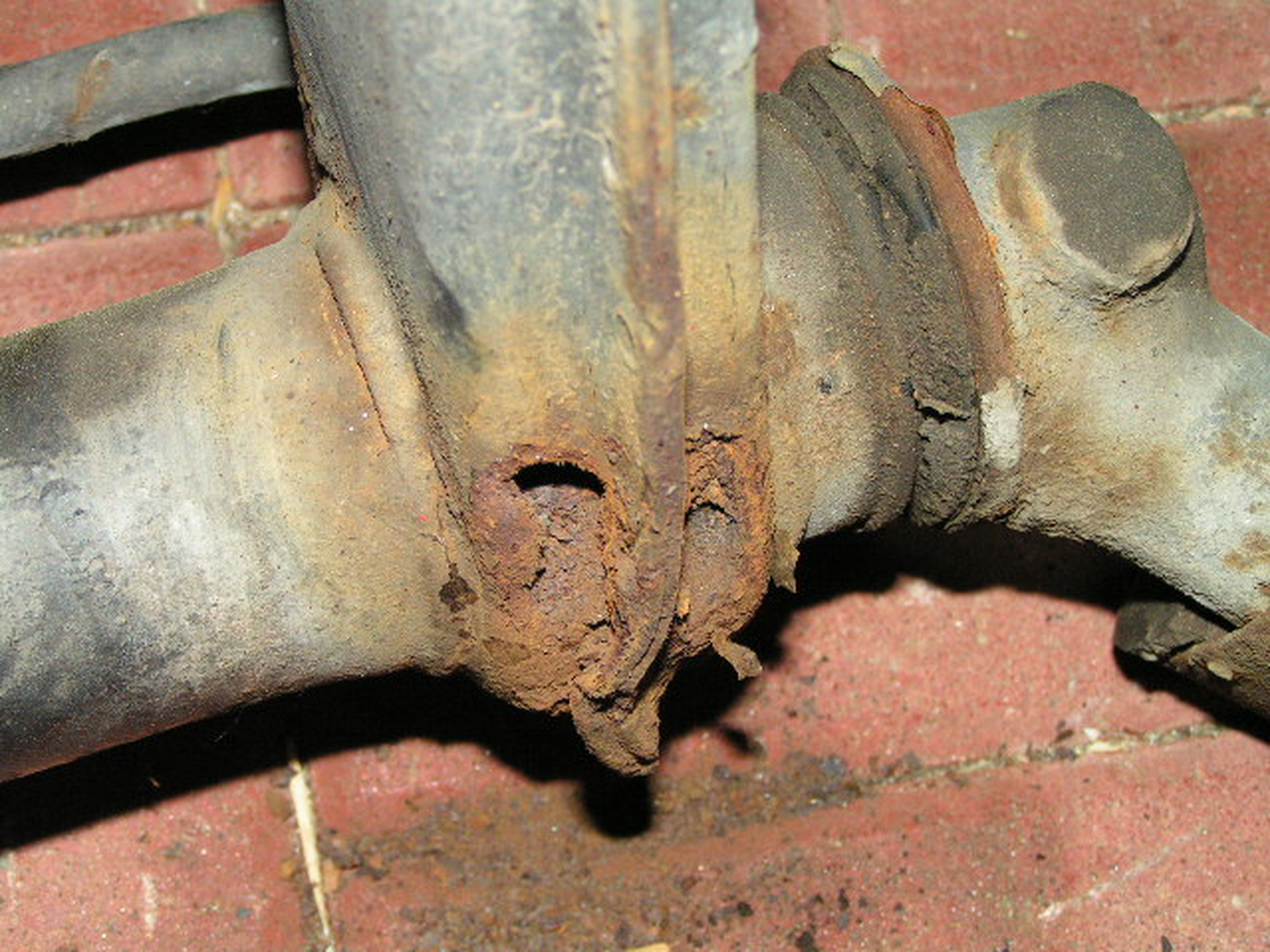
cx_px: 635
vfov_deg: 21.3
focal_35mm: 69
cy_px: 476
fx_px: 2531
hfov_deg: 28.2
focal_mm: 11.5
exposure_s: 1/80
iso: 200
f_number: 3.2
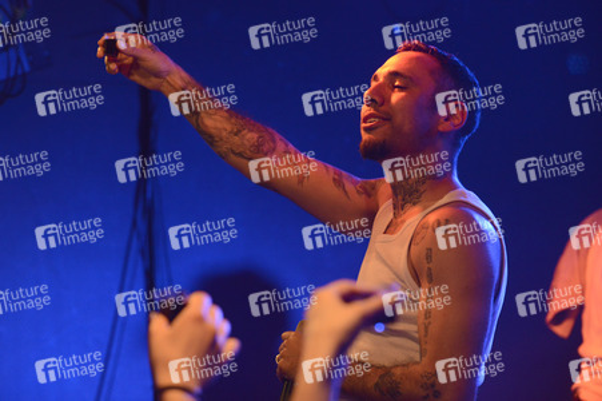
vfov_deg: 15.9
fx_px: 1437
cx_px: 301
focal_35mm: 86
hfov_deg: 23.7
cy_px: 200
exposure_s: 1/250
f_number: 3.5
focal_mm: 86
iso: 4000
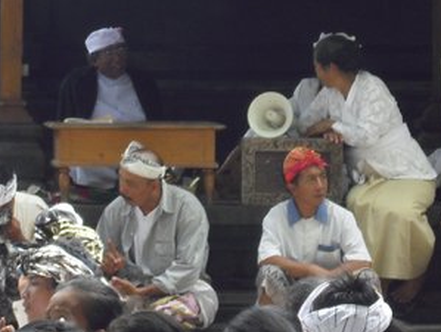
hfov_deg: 6.5
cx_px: 106
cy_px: -44
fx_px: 3852
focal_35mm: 302
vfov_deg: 4.9
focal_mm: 18.6
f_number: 5.2
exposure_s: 1/100
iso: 100
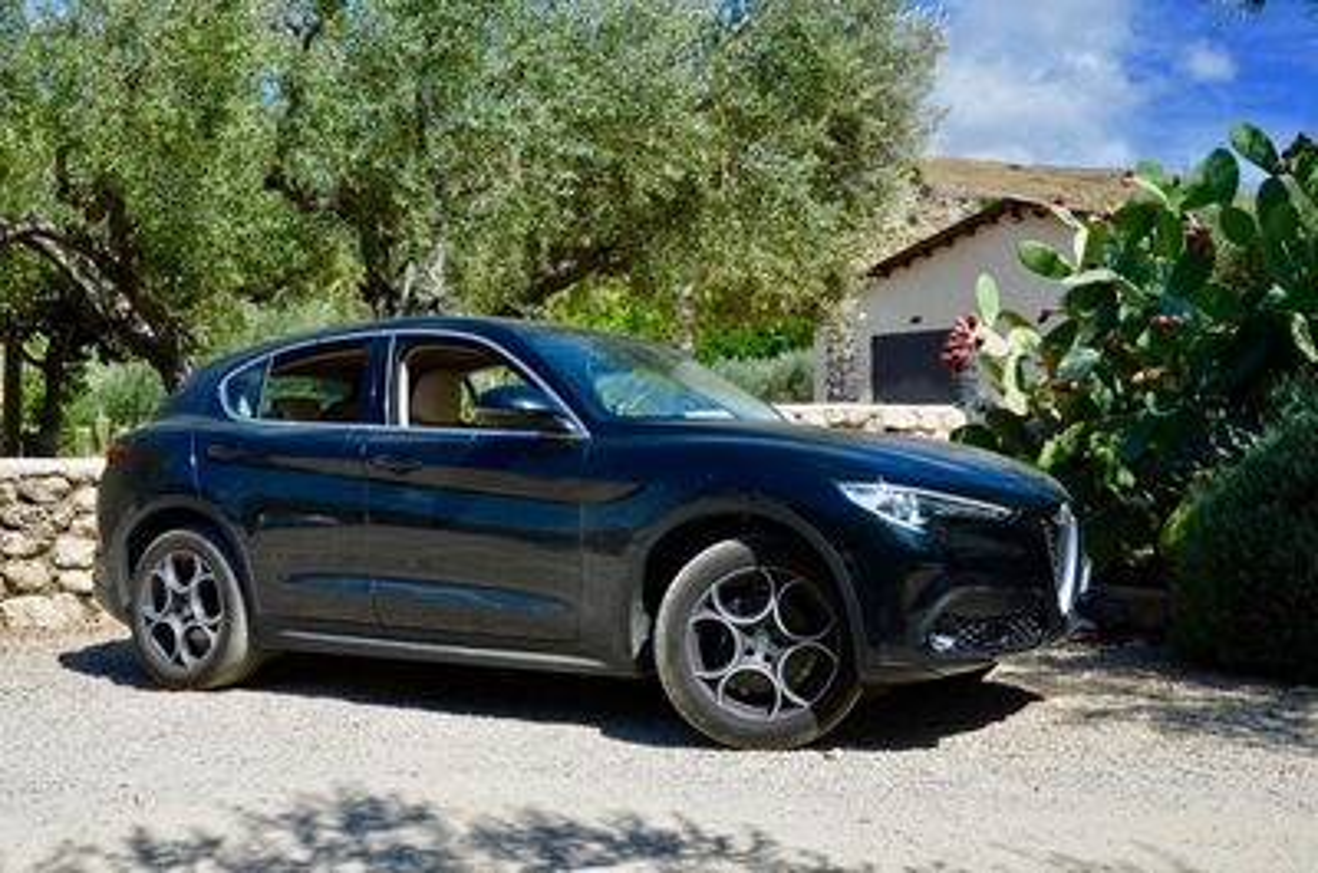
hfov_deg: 48.0
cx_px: 659
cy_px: 436
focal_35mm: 40
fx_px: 1480
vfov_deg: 32.9
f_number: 8
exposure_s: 1/250
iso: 100
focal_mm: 27
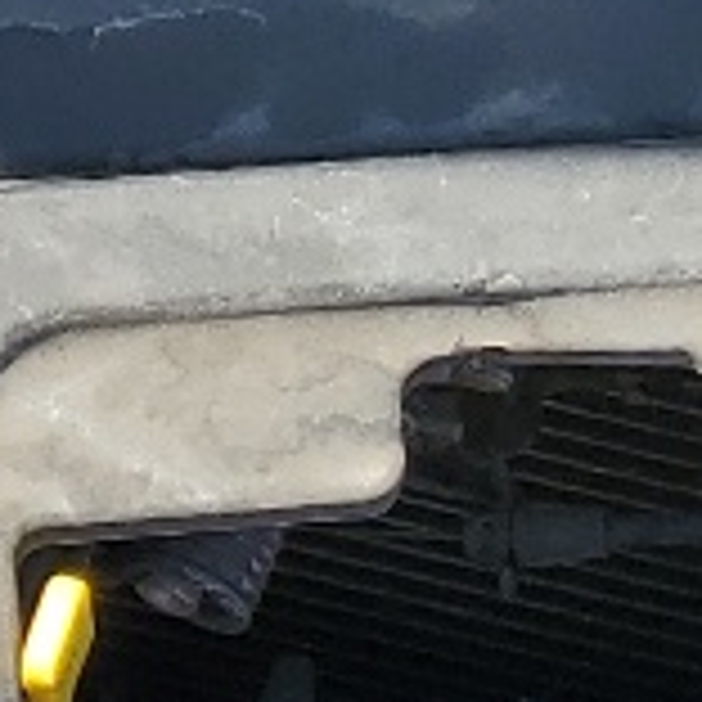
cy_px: -778
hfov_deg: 7.4
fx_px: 5415
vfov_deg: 7.1
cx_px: -126
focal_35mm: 236
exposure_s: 1/1250
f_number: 1.5
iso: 50
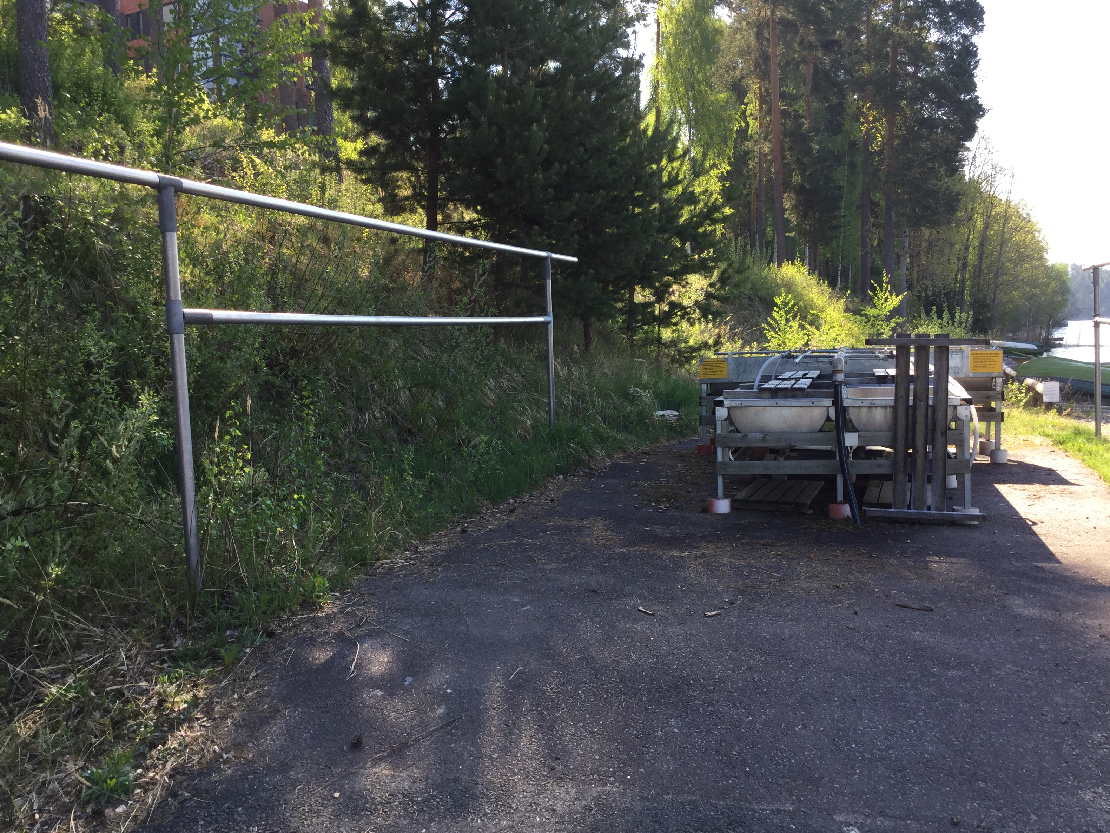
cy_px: 404
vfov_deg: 44.2
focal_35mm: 32
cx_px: 569
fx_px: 1026
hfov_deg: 56.8
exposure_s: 1/211
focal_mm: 3.3
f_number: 2.4
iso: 25
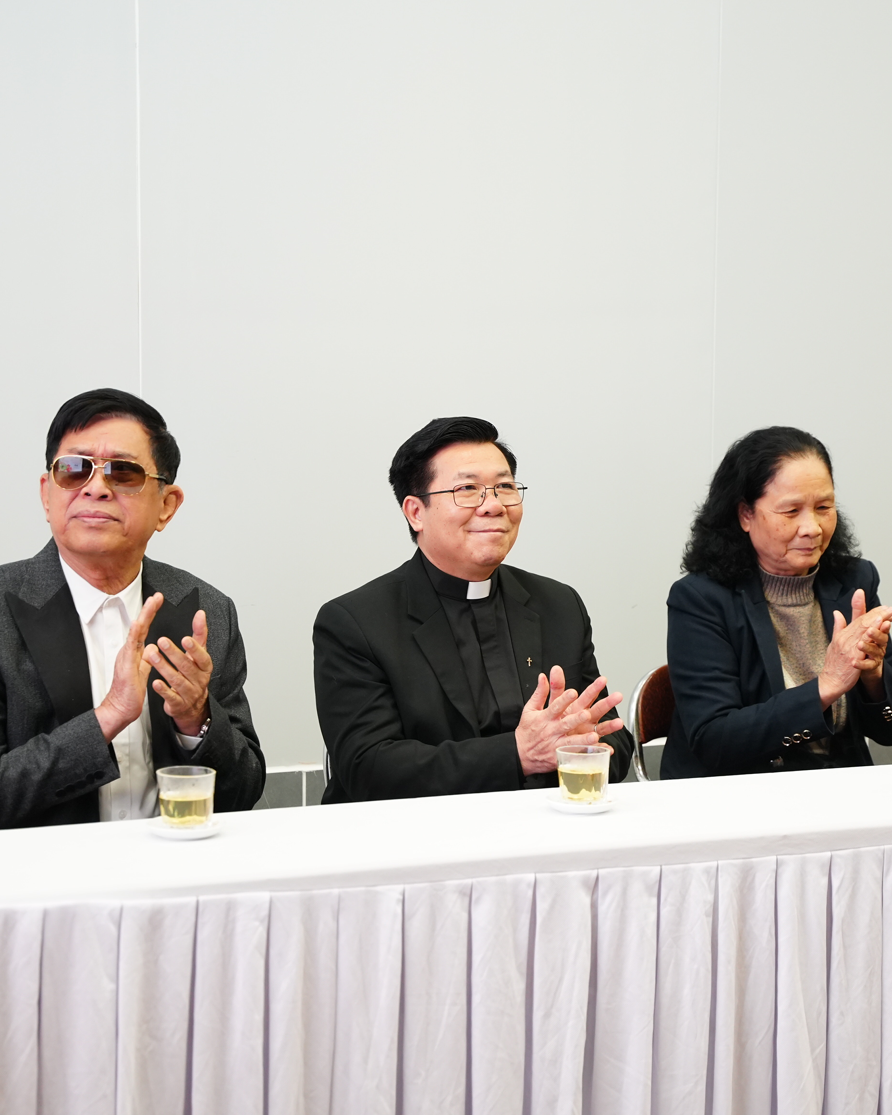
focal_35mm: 85
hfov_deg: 18.0
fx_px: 2805
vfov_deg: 22.5
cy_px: 557
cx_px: 578
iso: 1600
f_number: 2.8
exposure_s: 1/160
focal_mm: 60
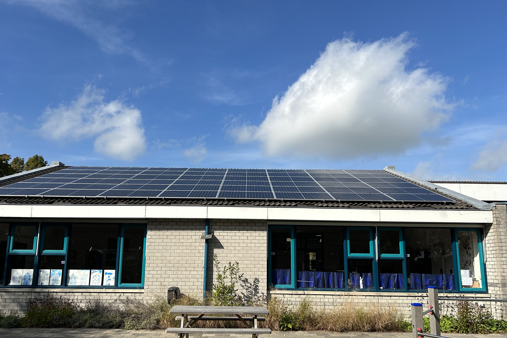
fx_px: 422
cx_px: 248
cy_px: 191
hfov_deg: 61.9
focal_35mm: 30
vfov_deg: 43.5
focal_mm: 5.7
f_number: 1.5
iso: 50
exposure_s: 1/5882
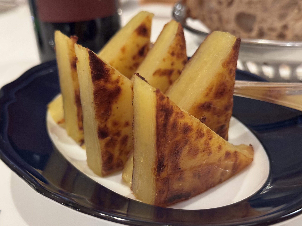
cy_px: 113
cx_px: 151
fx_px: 419
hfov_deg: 39.7
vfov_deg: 30.3
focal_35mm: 48
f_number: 1.78
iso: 500
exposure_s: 1/25
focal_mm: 6.76
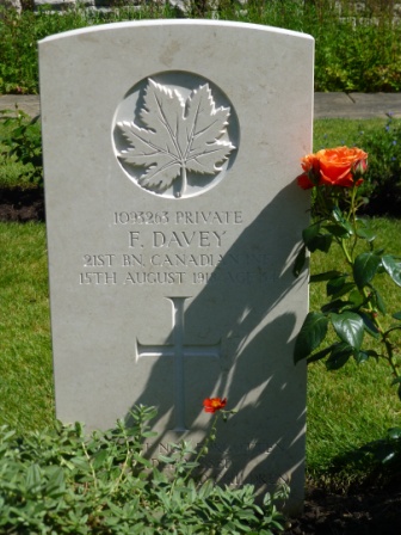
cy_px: 268
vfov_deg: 27.8
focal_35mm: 70
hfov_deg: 21.0
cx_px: 200
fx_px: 1081
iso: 100
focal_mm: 12.5
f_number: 5
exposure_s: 1/640
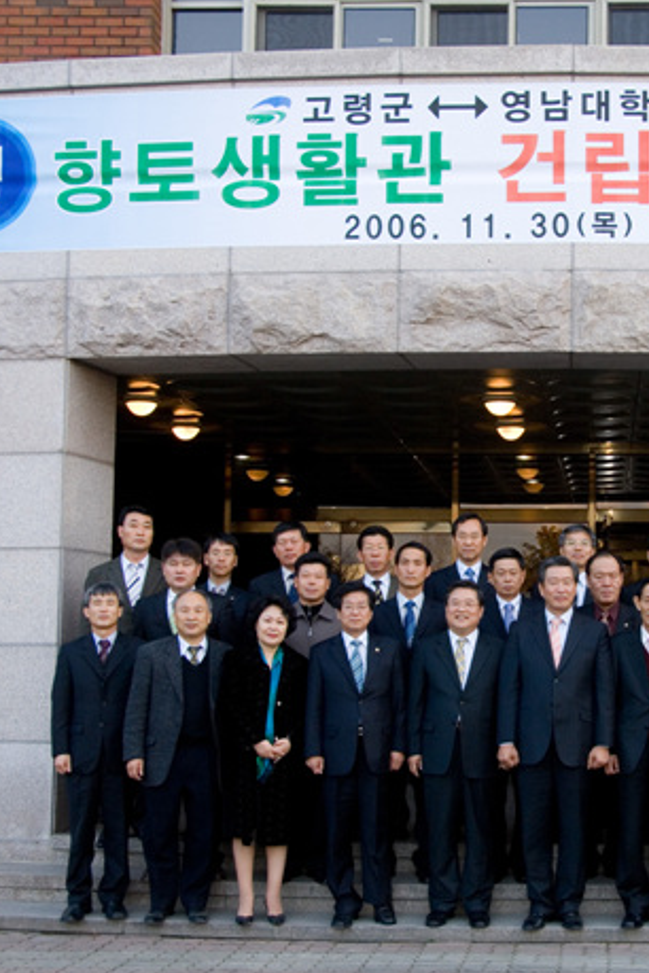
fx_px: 1670
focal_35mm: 62
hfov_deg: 21.7
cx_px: 524
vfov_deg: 32.5
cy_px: 491
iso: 200
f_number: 5.6
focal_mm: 27
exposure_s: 1/100
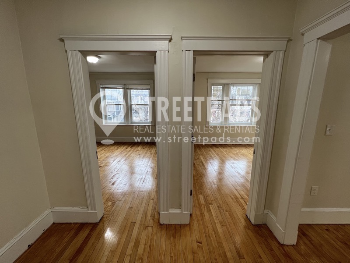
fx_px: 131
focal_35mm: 13
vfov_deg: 89.9
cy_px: 132
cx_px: 175
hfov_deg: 106.2
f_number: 1.8
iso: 125
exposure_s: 1/120
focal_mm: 1.57
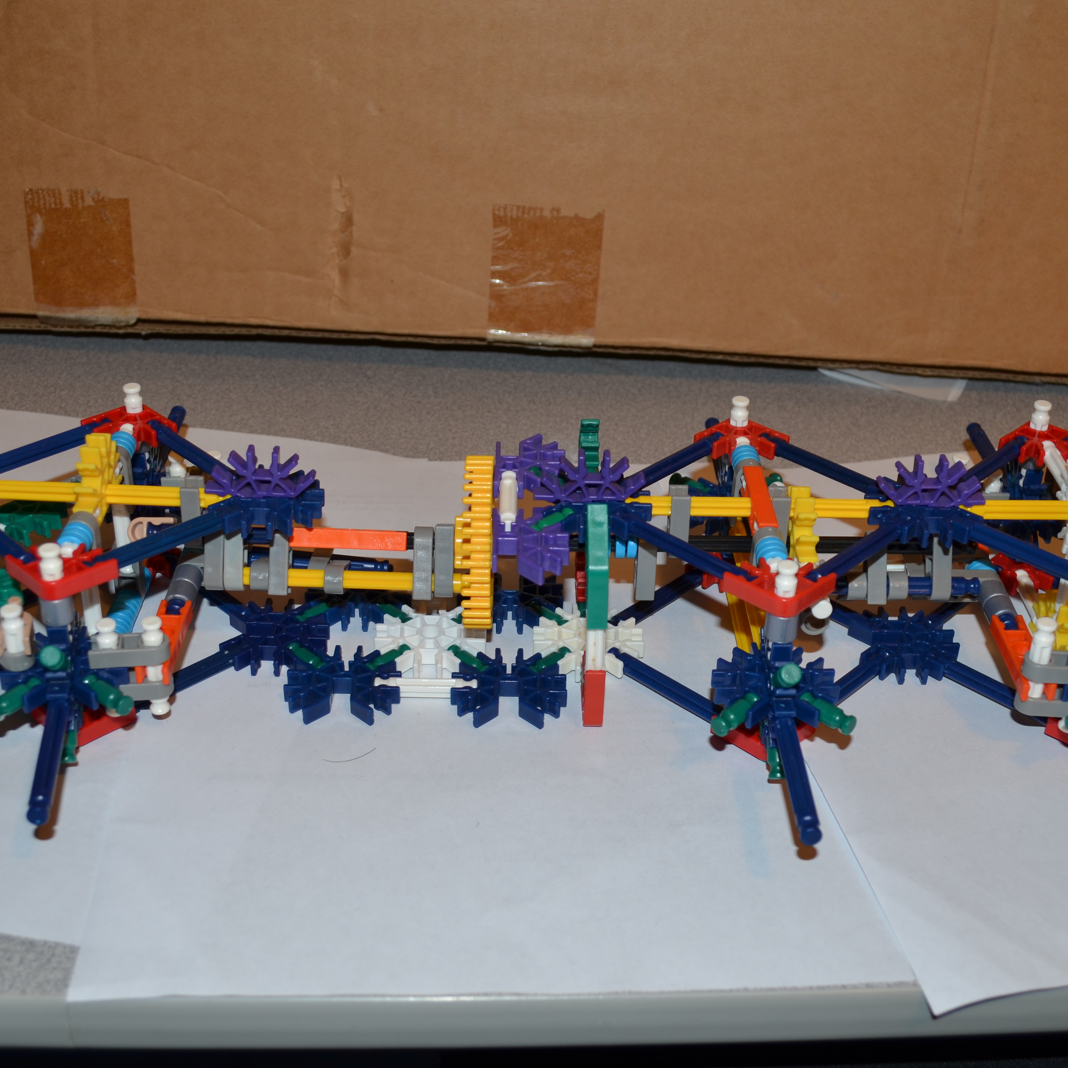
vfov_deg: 39.2
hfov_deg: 39.2
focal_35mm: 43
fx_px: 1501
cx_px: 510
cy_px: 537
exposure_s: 1/30
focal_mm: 22
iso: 200
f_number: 5.6
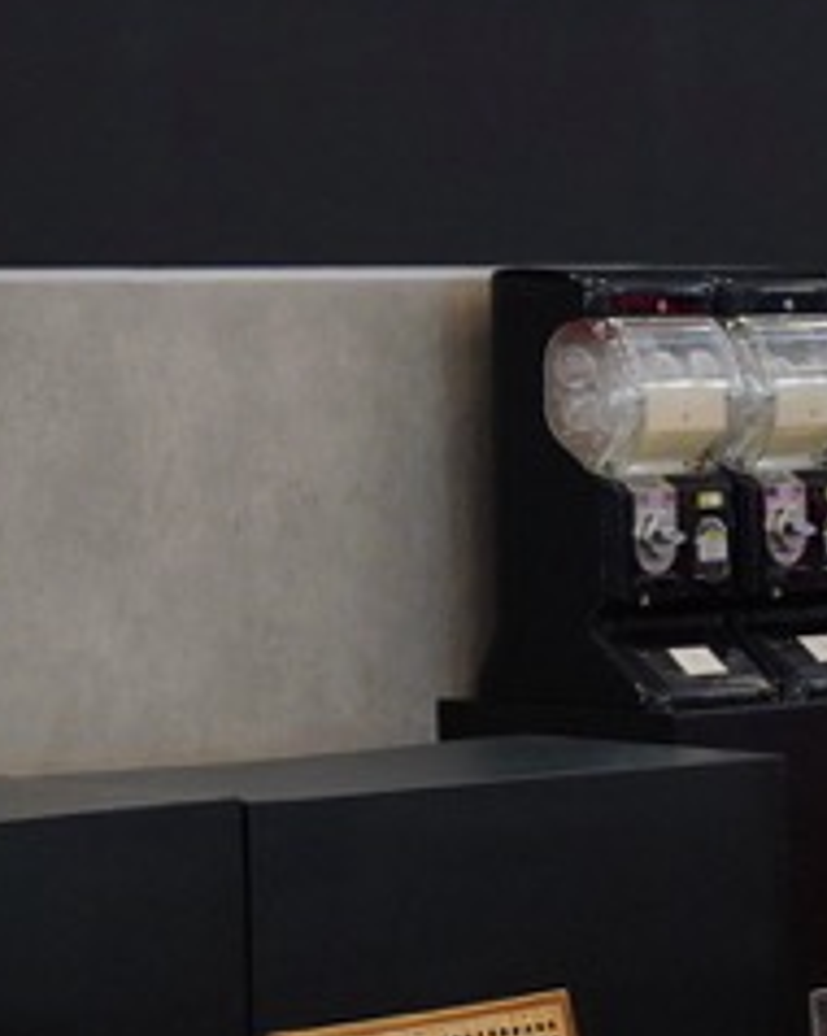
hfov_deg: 9.6
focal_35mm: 158
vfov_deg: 12.1
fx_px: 4840
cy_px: 76
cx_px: -183
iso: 2000
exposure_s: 1/200
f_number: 5
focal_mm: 40
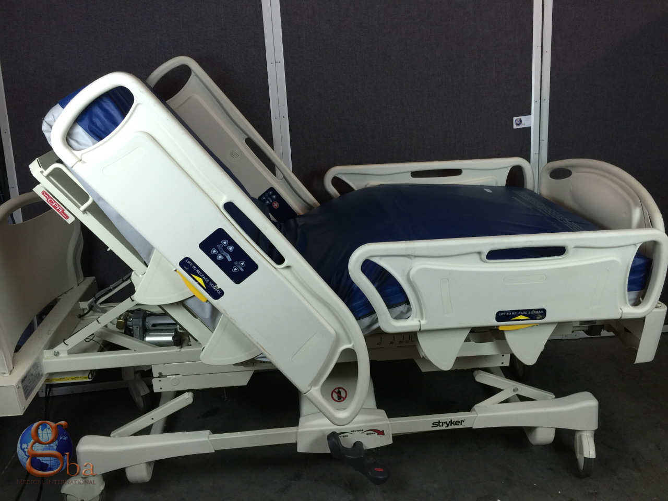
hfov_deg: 61.7
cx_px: 334
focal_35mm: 29
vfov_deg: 48.2
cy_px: 250
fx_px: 560
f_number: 2.2
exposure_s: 1/30
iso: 40
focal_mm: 4.15
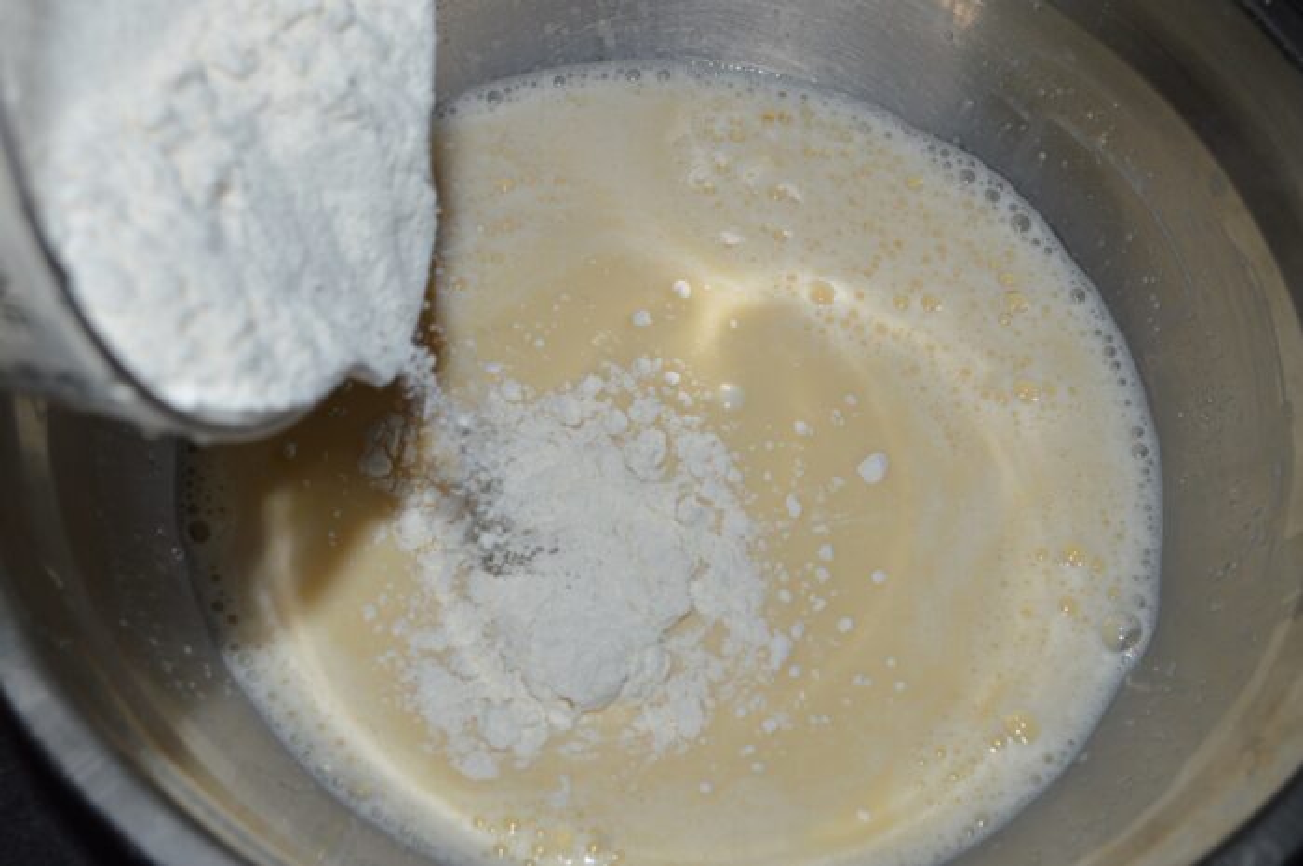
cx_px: 652
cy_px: 433
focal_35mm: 42
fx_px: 1518
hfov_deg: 46.4
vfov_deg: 31.8
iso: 100
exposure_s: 1/60
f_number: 8
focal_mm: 28
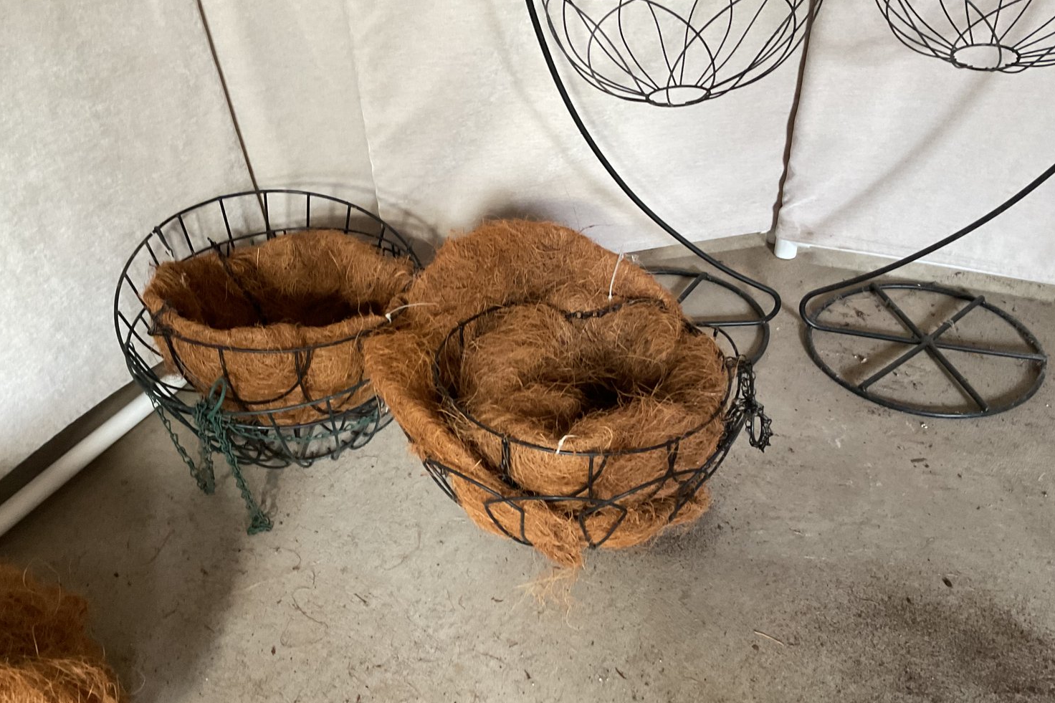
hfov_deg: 60.3
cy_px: 369
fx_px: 908
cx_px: 516
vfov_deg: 42.3
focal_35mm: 31
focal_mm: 3
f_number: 1.8
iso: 200
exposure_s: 1/40
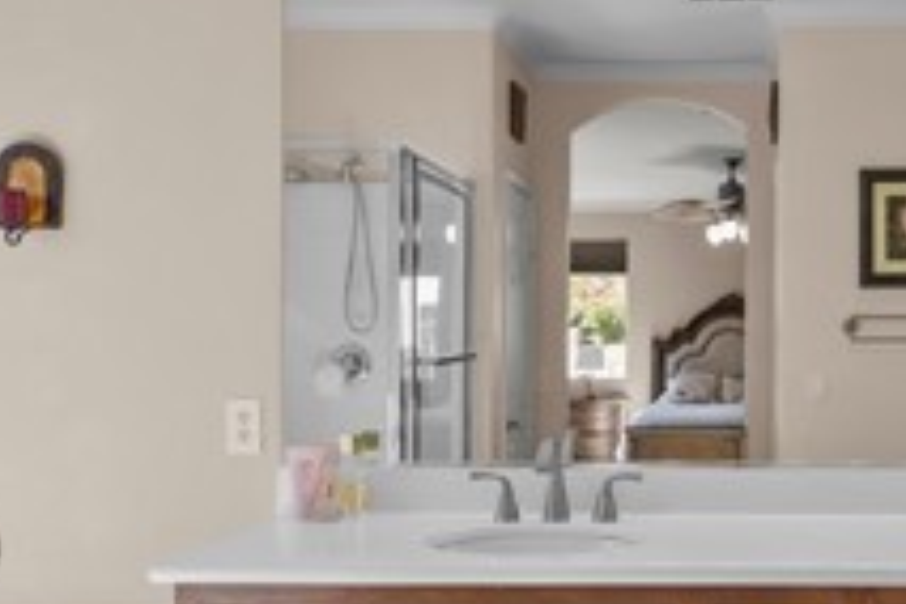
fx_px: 1132
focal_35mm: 45
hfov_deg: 41.4
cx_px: 749
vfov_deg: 29.8
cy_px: 342
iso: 250
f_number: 9
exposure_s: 1/15
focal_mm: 15
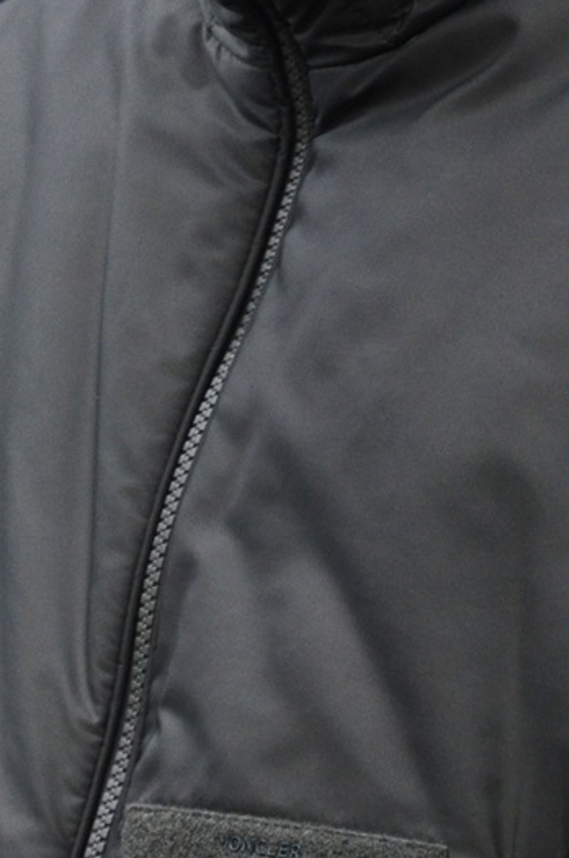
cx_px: 352
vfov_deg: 9.2
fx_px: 5331
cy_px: 501
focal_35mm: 224
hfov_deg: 6.1
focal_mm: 52
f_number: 5
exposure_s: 1/100
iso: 1000
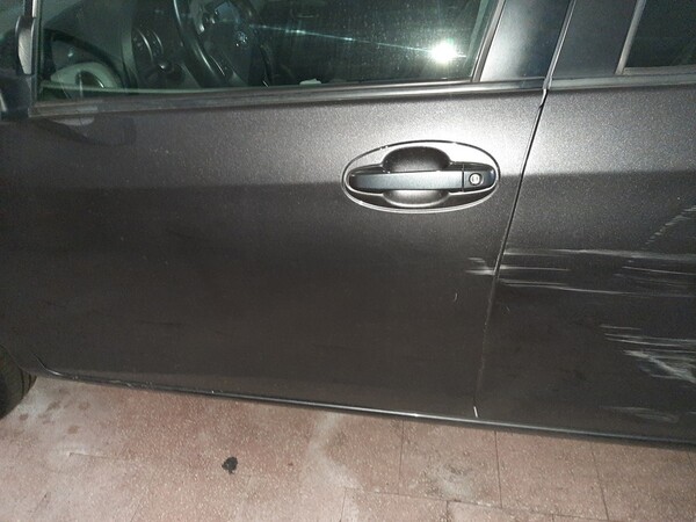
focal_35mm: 26
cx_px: 348
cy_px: 261
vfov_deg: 53.1
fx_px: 523
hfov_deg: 67.3
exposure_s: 1/17
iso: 1000
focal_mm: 3.93
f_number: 1.7
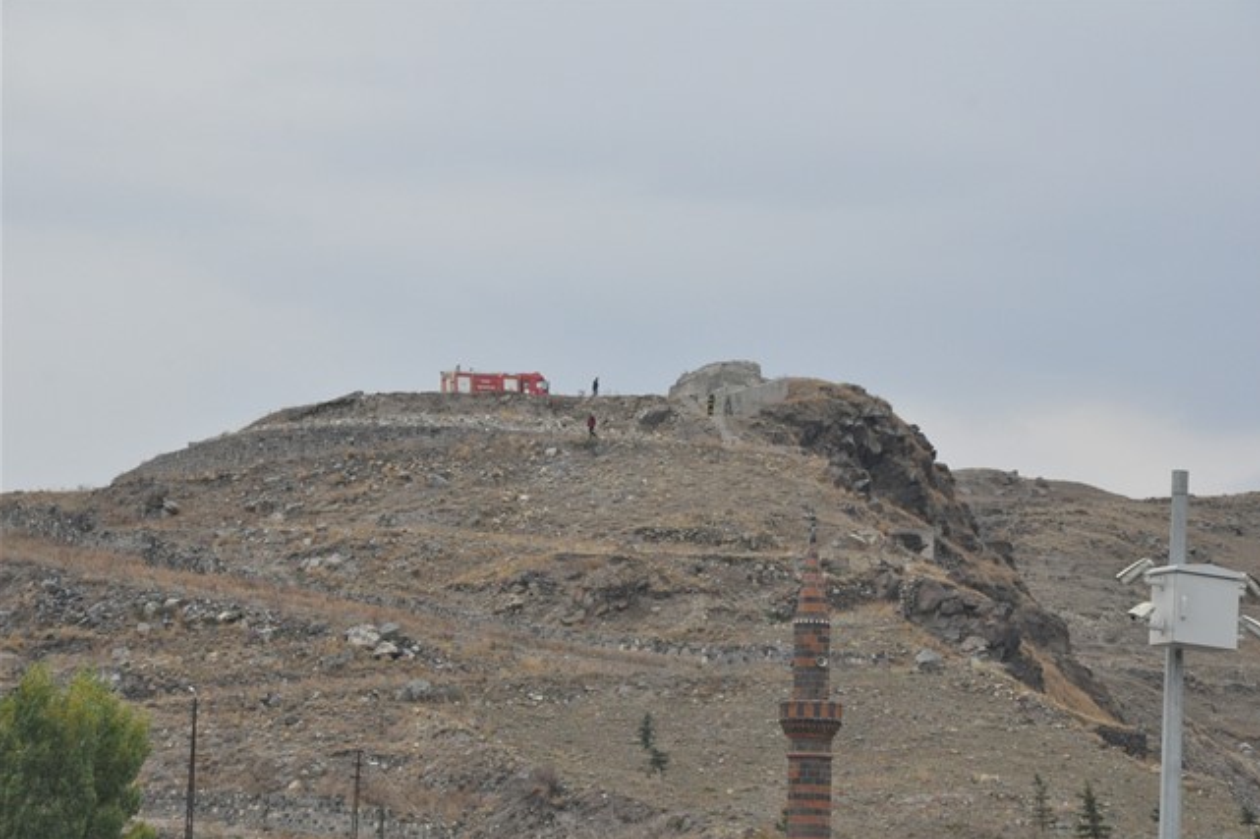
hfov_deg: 12.9
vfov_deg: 8.6
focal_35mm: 160
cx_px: 637
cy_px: 419
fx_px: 5581
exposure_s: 1/500
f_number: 11
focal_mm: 105
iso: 1600
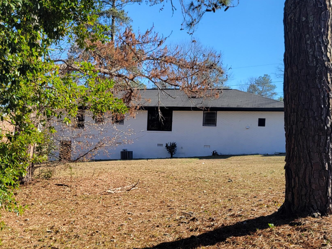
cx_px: 111
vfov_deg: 30.2
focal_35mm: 48
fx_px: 460
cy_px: 149
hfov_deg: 39.2
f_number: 1.8
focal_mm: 5.4
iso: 40
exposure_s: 1/942
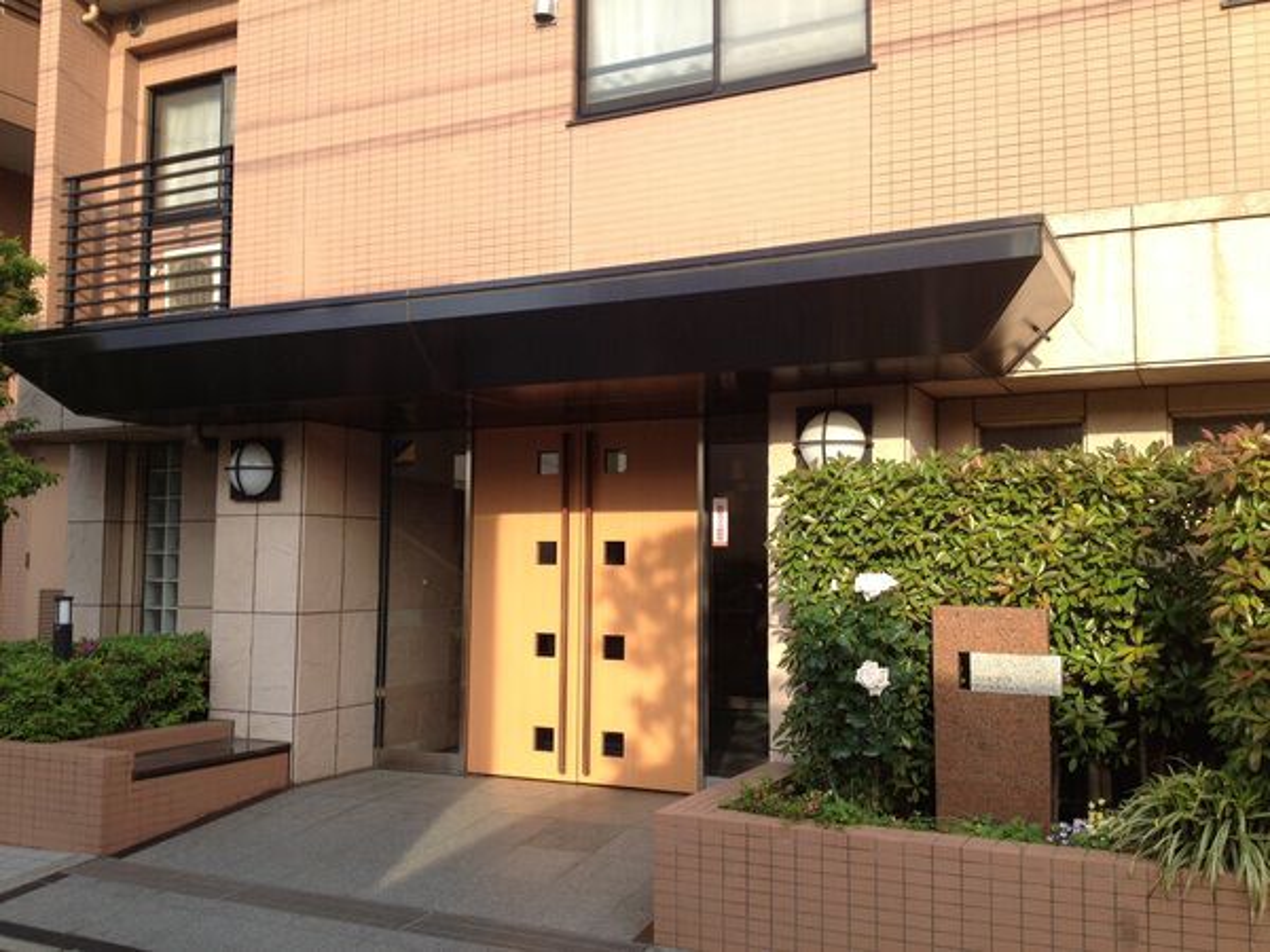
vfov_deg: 40.7
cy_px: 476
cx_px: 635
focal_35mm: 35
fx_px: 1284
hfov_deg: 52.6
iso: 50
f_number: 2.4
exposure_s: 1/415
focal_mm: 4.28
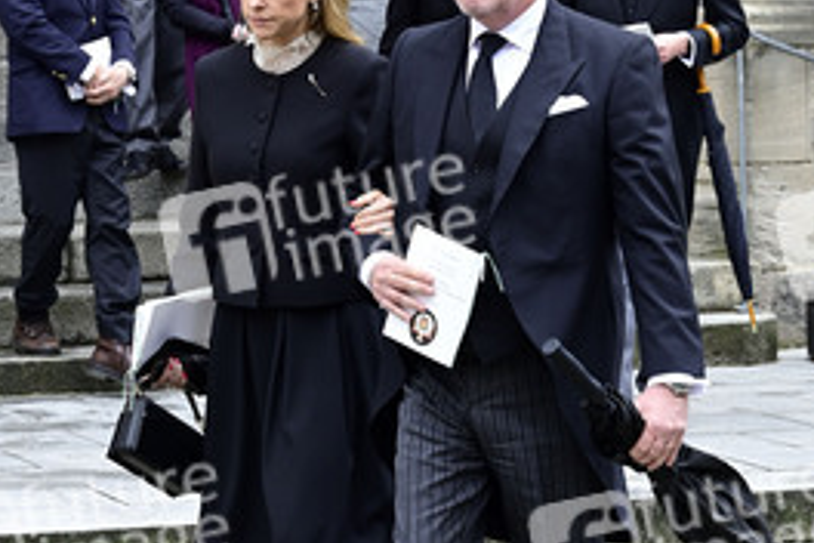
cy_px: 383
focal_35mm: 106
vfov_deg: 12.9
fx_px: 2397
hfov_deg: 19.3
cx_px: 407
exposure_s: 1/400
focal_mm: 70
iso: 800
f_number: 5.6
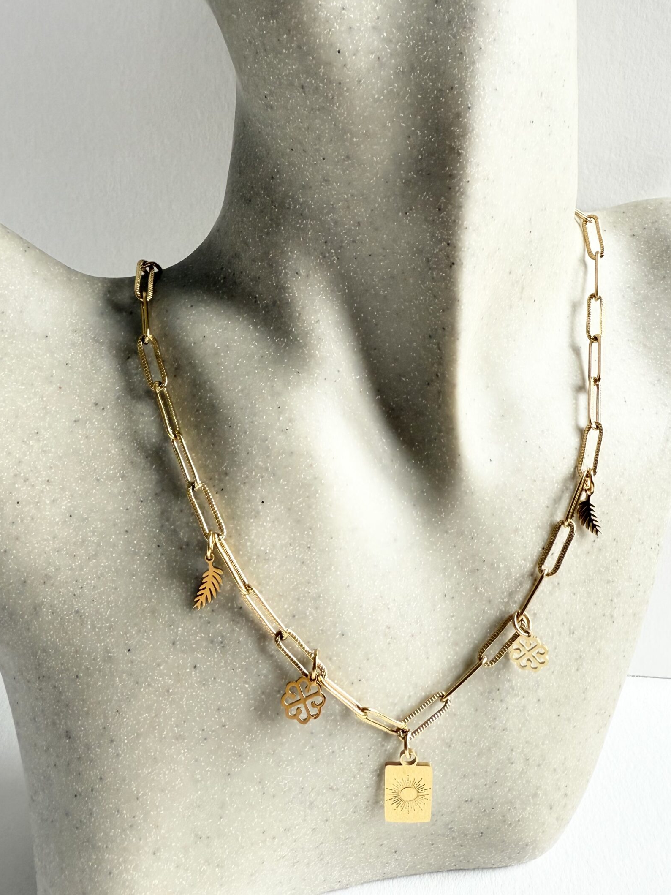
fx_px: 750
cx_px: 322
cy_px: 449
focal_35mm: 29
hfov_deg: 48.2
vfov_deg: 61.7
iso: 125
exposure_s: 1/99
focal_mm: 2.22
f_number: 2.2
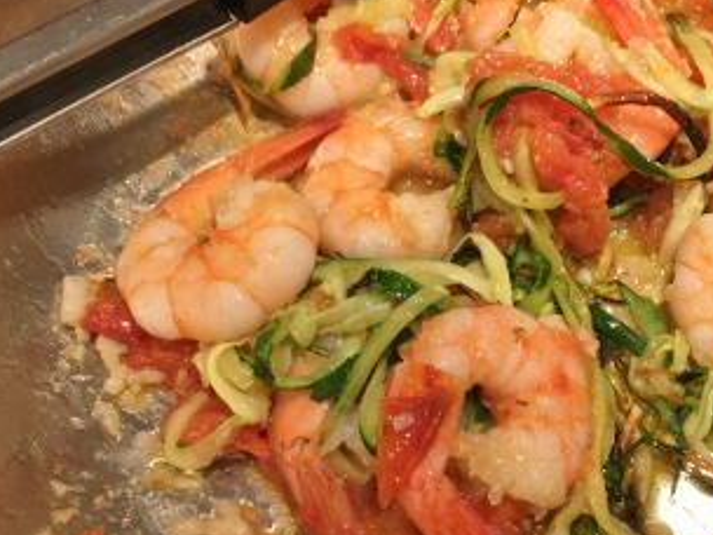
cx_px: 554
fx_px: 1256
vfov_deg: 23.9
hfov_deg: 31.0
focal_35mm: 61
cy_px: 359
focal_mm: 4.15
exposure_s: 1/33
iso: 50
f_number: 2.2
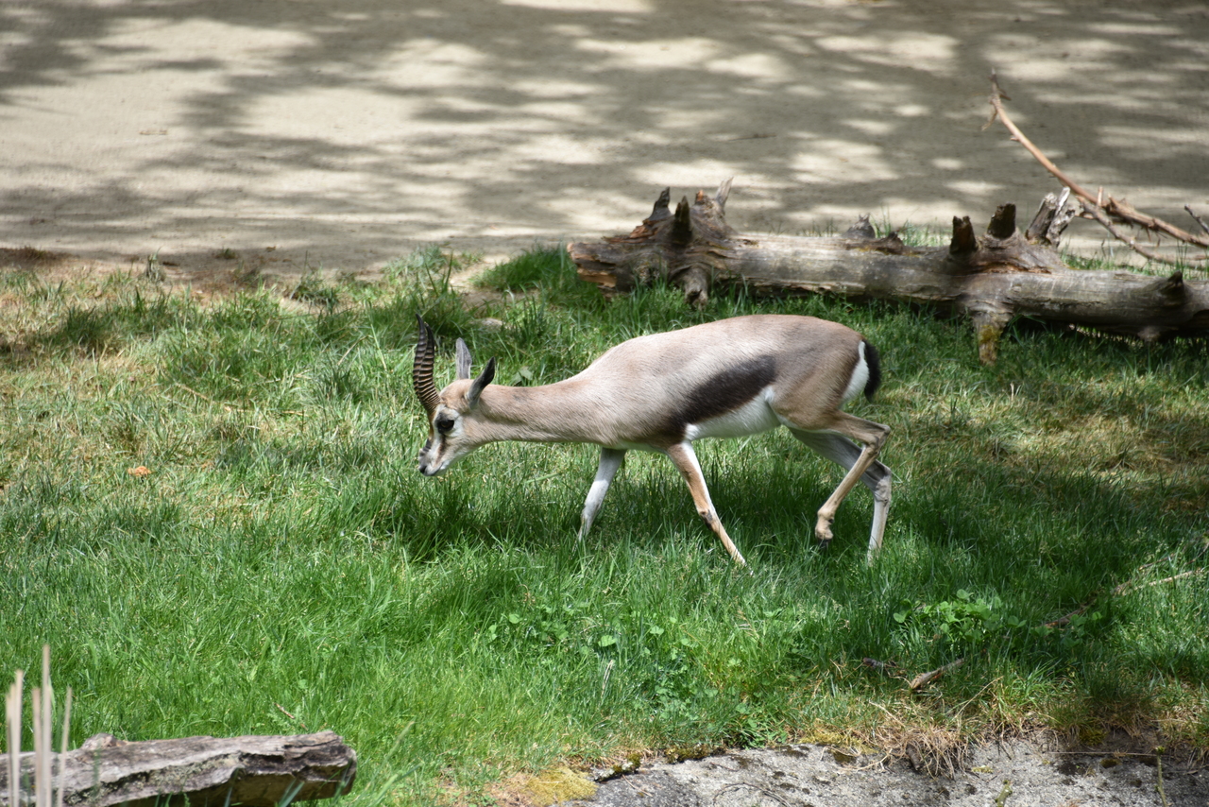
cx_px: 604
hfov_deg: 6.9
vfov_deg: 4.6
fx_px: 10077
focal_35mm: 300
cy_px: 404
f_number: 5.6
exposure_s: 1/640
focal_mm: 300
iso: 220
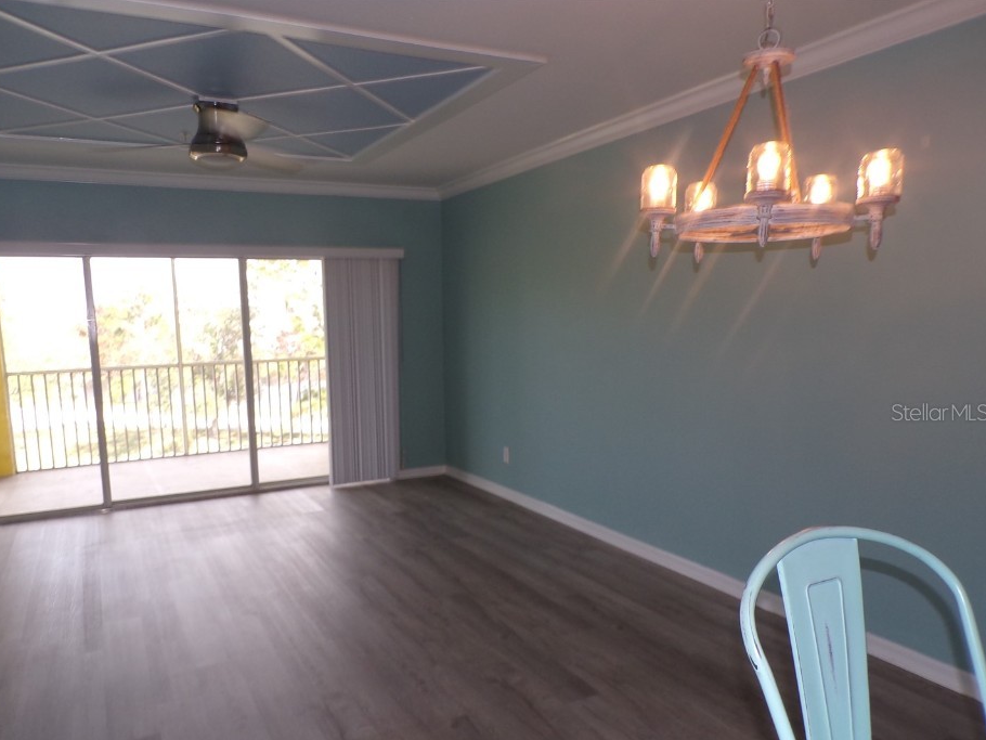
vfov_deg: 51.3
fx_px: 769
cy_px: 412
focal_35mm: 27
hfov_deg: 65.1
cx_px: 439
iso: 92
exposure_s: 1/34
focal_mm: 4.3
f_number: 4.3
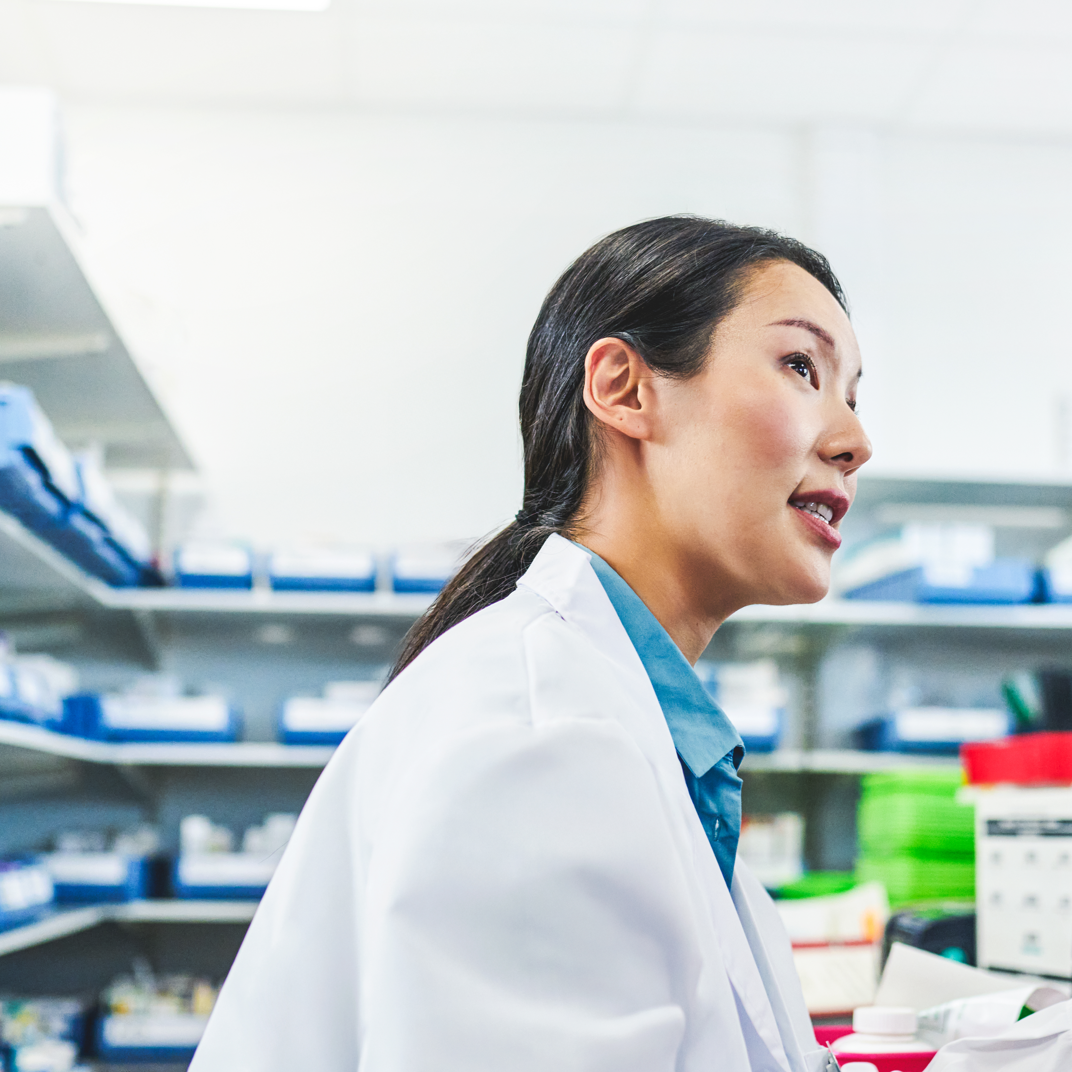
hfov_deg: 28.6
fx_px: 2102
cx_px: 597
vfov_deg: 28.6
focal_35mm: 60
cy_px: 550
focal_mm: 35
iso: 1000
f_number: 2
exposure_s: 1/1250
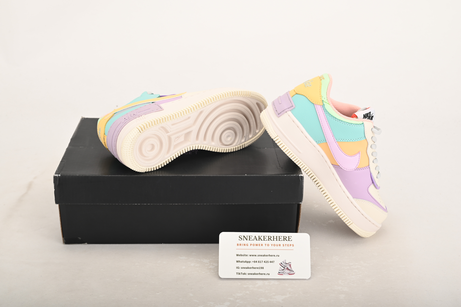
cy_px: 154
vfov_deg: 28.1
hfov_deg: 41.1
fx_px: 615
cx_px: 230
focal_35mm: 48
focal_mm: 48
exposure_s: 1/200
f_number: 11
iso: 100
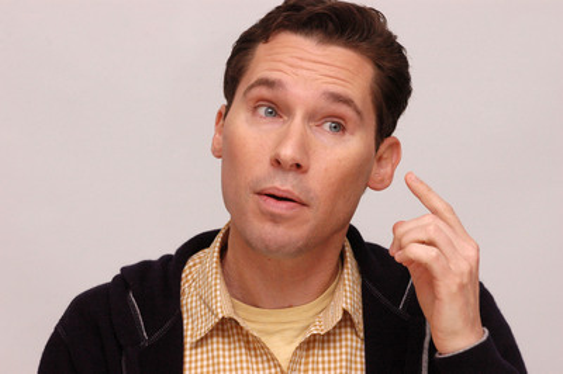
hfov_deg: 13.1
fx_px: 2461
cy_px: 187
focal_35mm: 158
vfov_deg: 8.7
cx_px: 282
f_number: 9
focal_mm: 105
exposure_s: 1/800
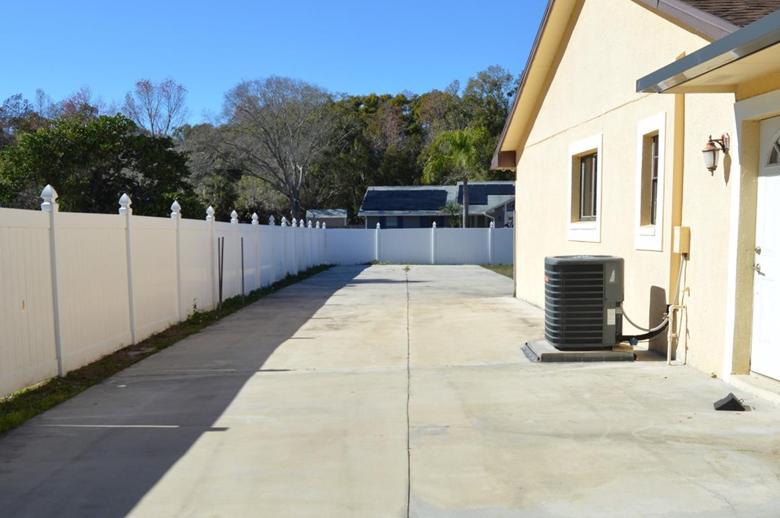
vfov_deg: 35.6
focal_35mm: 37
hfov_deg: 51.6
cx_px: 312
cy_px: 335
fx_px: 801
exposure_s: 1/320
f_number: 9
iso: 100
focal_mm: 18
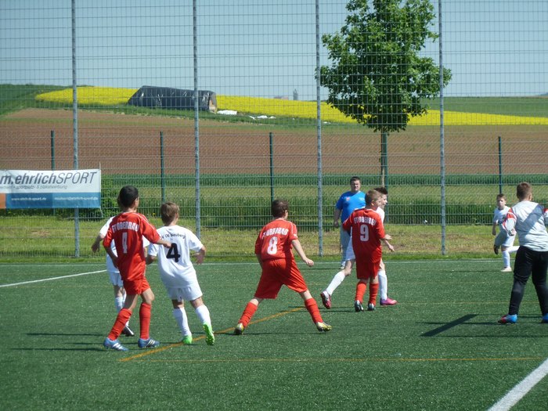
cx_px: 274
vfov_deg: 6.6
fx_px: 3562
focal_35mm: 225
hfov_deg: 8.8
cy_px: 206
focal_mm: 37
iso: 160
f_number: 4.6
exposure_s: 1/640
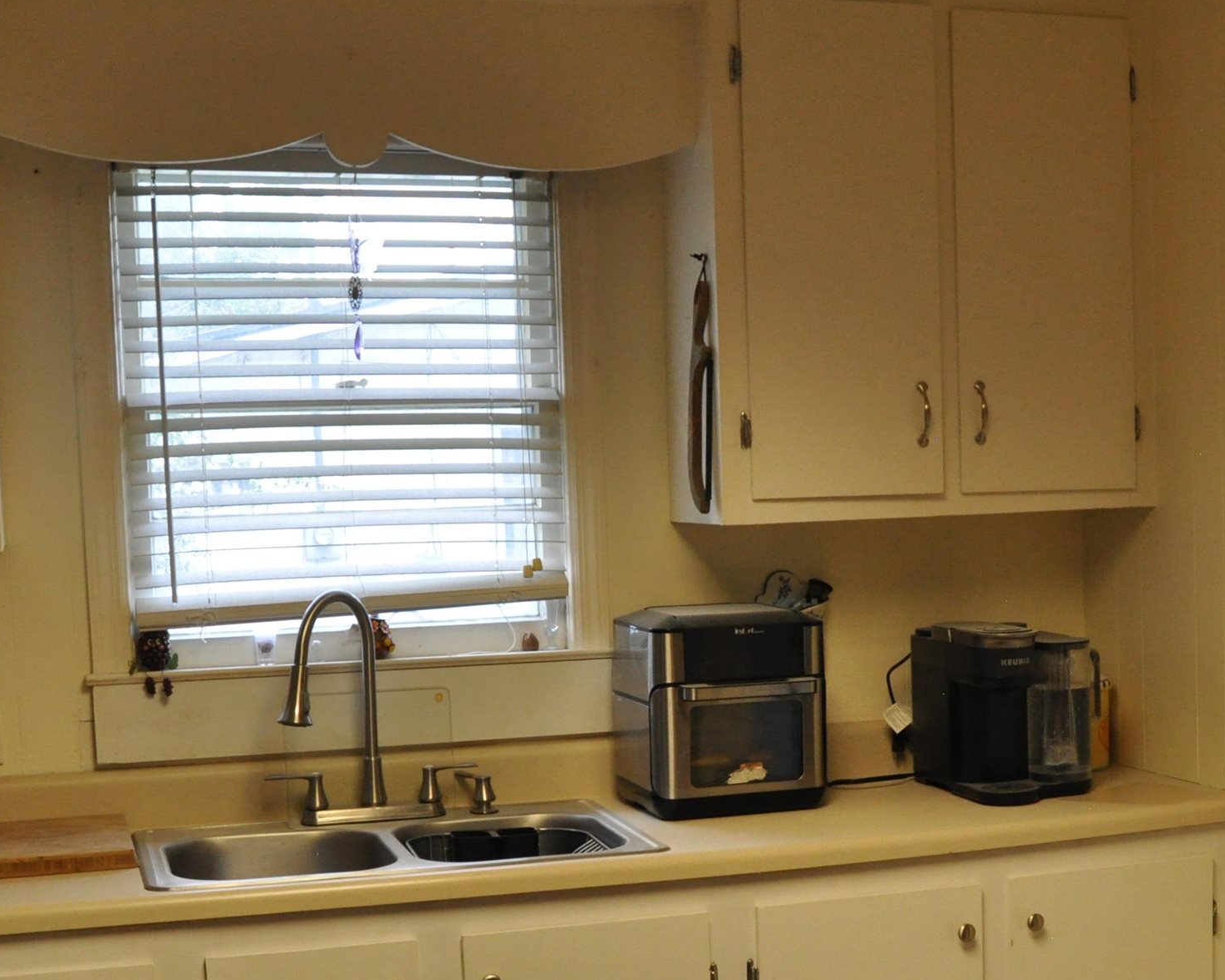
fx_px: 1922
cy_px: 687
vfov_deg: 28.3
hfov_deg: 35.0
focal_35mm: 53
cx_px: 820
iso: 1000
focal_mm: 18
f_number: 7.1
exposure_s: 1/50
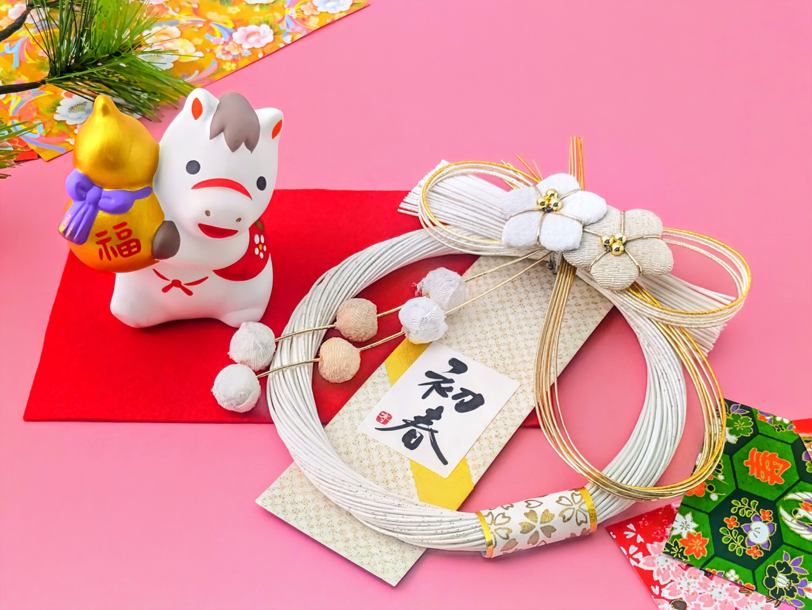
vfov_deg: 28.6
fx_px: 1197
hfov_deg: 37.5
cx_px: 406
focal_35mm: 51
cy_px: 305
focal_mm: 5.43
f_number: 1.89
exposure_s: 1/120
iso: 240
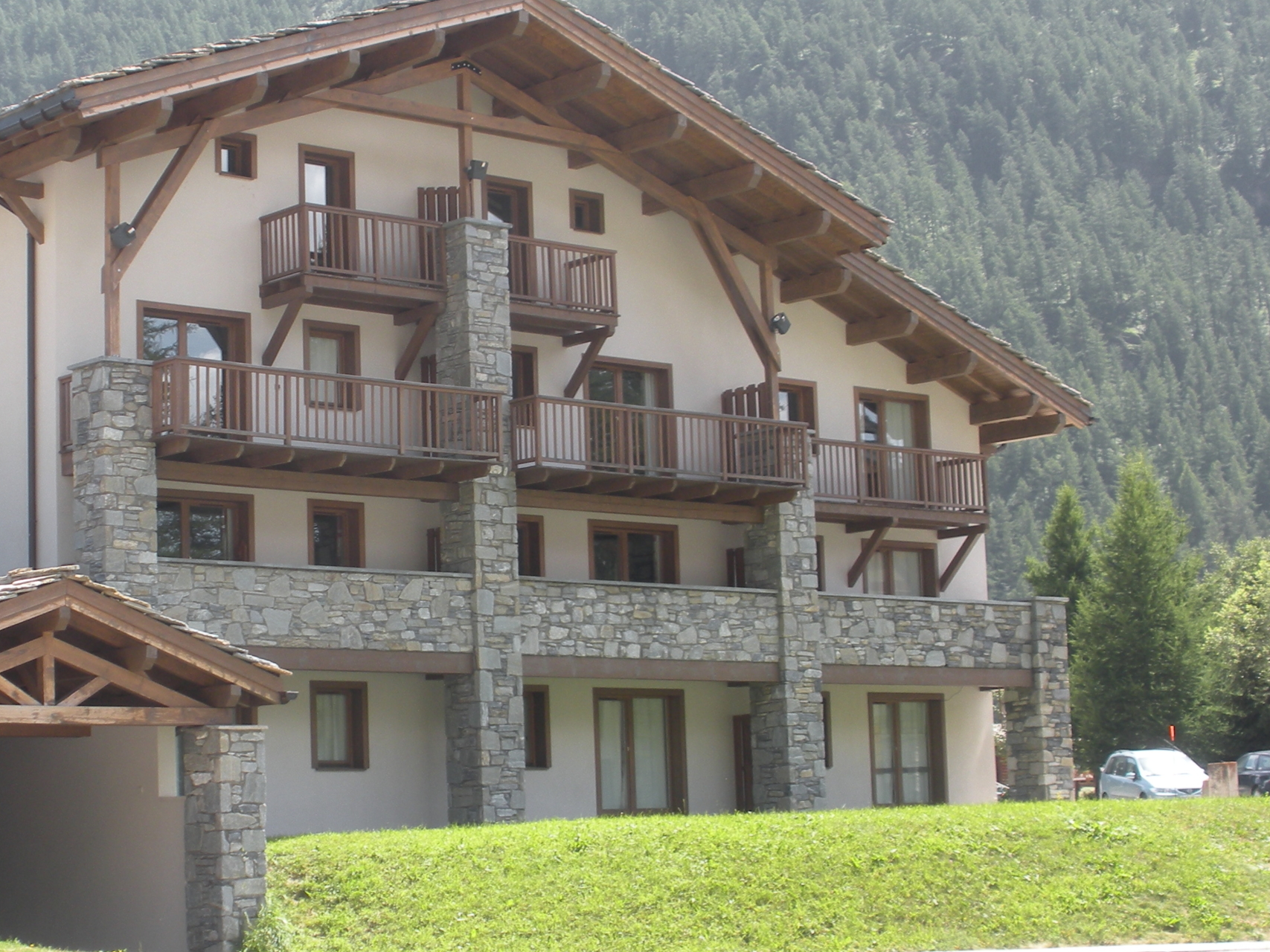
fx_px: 2751
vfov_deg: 19.6
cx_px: 345
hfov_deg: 25.7
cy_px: 415
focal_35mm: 75
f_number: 4.4
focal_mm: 9.1
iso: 64
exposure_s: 1/139
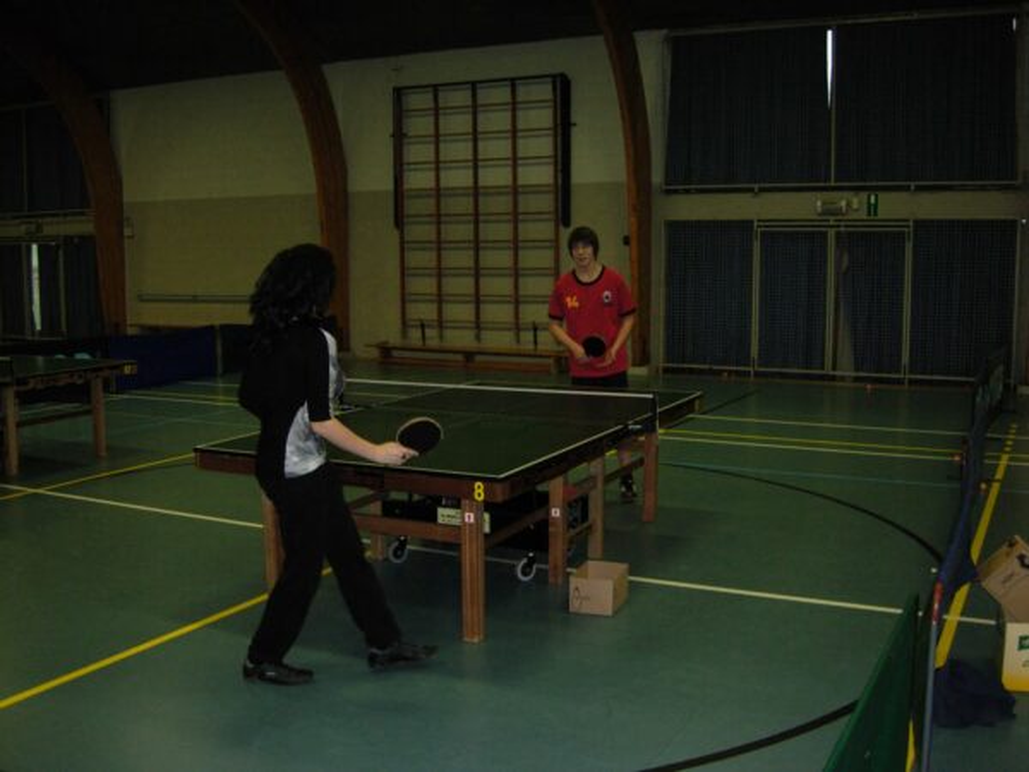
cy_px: 386
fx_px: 1070
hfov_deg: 51.4
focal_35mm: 36
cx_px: 514
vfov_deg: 39.7
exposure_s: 1/128
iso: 200
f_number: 2.7
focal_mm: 7.5
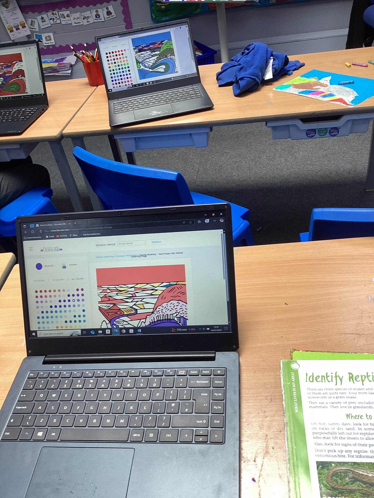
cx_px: 187
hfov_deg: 45.4
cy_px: 249
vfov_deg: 58.4
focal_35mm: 31
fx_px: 447
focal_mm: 3.3
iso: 50
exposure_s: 1/50
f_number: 2.4
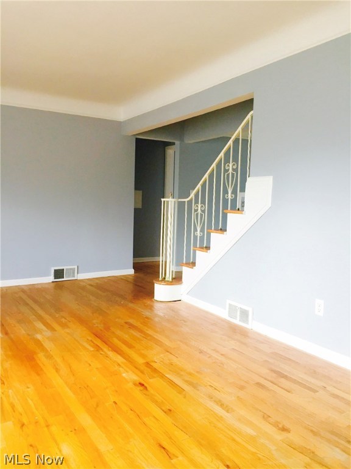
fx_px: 392
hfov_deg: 48.2
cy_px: 234
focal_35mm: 29
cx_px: 176
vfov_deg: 61.7
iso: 32
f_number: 2.2
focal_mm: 4.15
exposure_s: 1/40
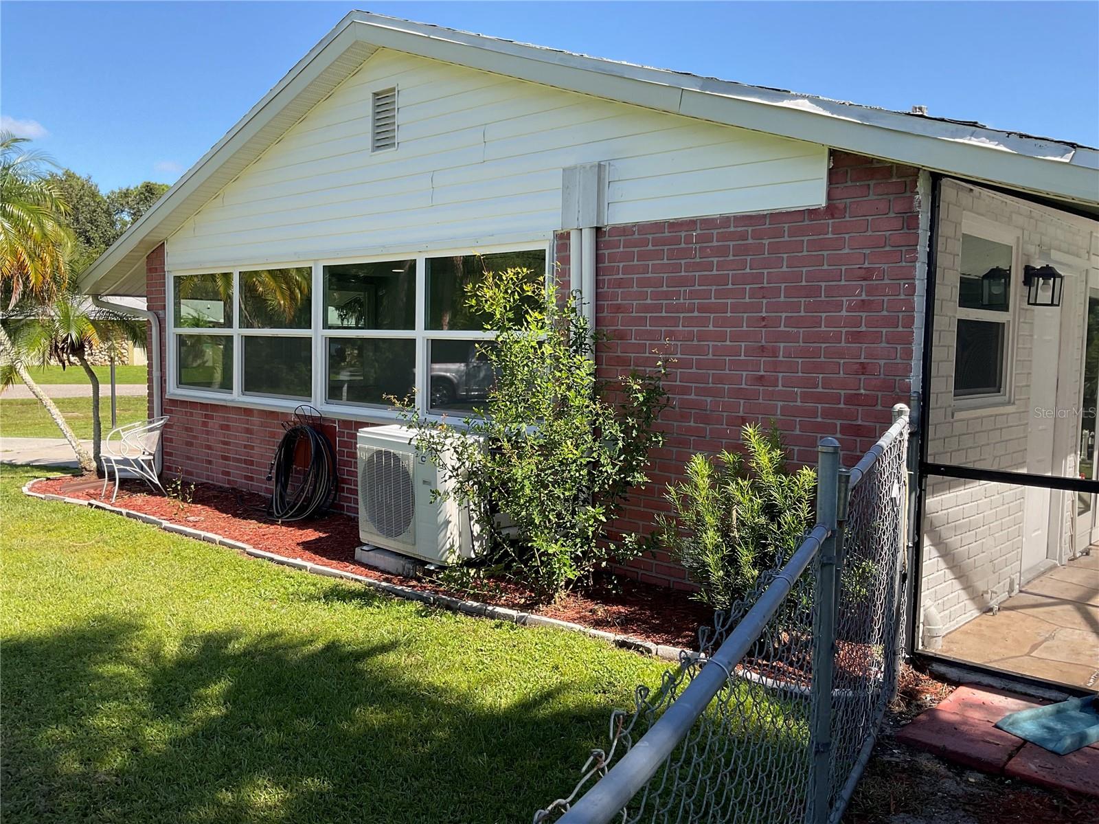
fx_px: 921
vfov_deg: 48.2
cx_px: 550
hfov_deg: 61.7
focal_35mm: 29
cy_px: 412
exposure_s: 1/804
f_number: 1.8
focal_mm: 3
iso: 16
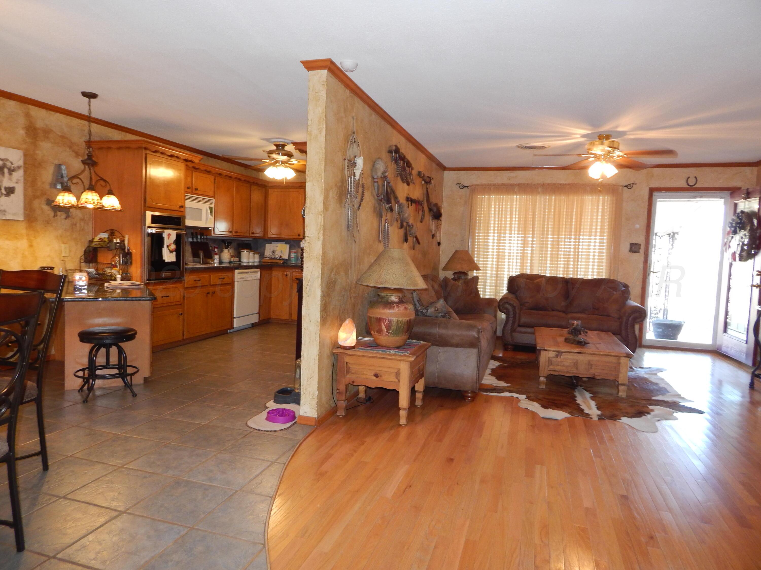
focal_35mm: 23
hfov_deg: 73.9
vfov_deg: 58.9
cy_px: 285
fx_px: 506
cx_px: 380
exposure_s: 1/30
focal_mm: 4
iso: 200
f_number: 3
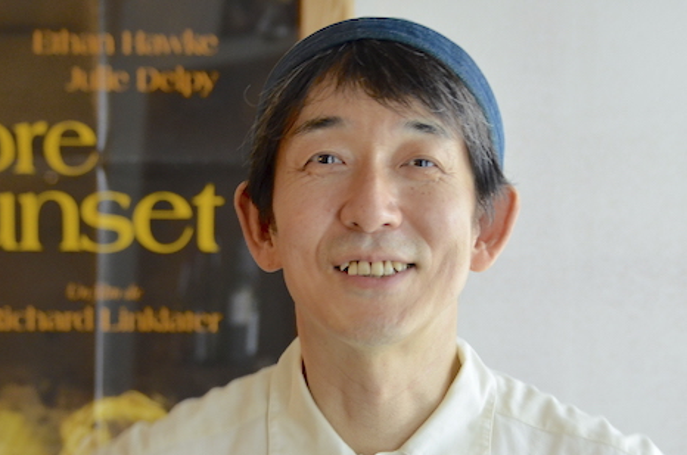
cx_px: 351
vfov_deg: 8.9
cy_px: 233
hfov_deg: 13.4
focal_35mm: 153
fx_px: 2915
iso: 800
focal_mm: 66
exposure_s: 1/15
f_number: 5
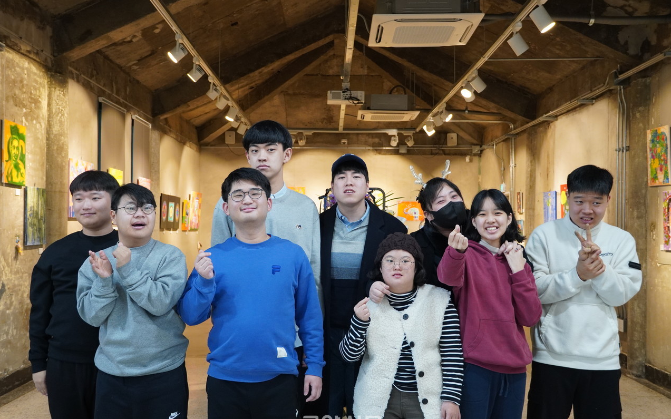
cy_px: 221
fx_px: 759
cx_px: 334
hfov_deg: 47.7
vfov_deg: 30.9
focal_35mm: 42
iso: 1250
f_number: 4.5
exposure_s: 1/250
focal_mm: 27
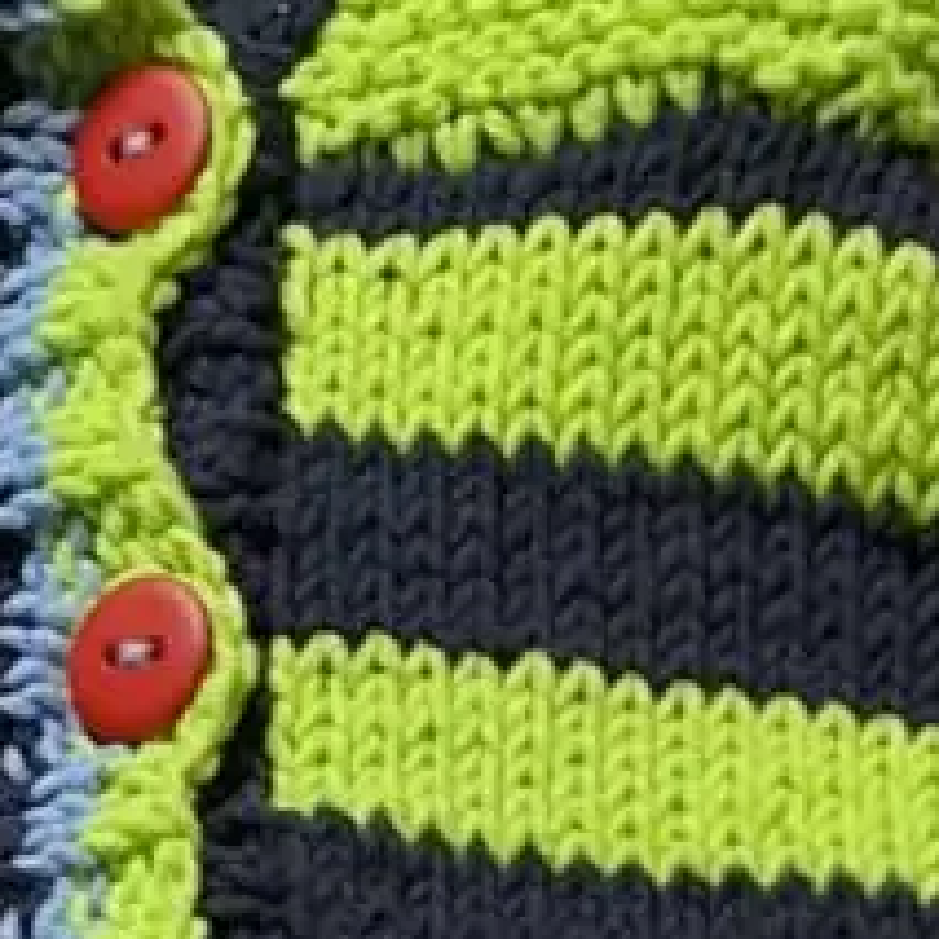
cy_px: 2769
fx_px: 5616
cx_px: -639
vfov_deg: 8.2
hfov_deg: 9.2
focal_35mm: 183
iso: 64
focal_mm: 5.54
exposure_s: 1/50
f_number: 1.8
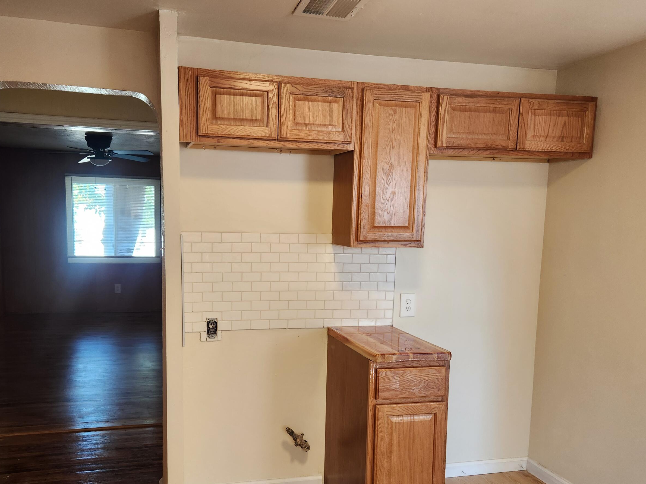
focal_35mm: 29
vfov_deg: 48.0
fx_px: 541
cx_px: 278
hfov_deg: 61.4
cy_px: 288
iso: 160
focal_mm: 5.4
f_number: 1.8
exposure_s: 1/120
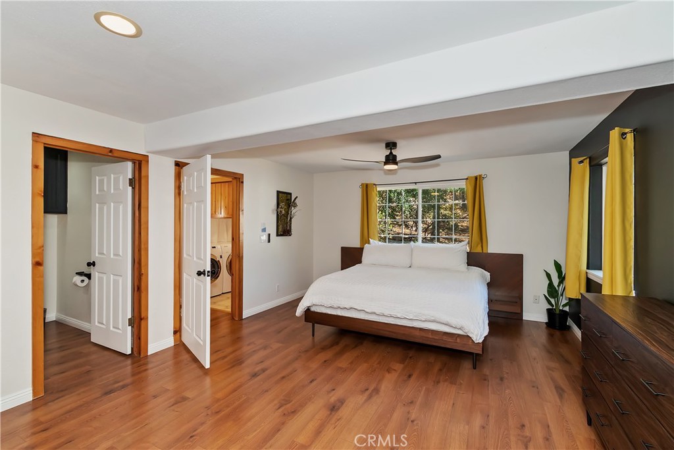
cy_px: 225
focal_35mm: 15
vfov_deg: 77.3
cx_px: 337
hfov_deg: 100.4
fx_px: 281
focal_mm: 10
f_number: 8
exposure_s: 1/30
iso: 400
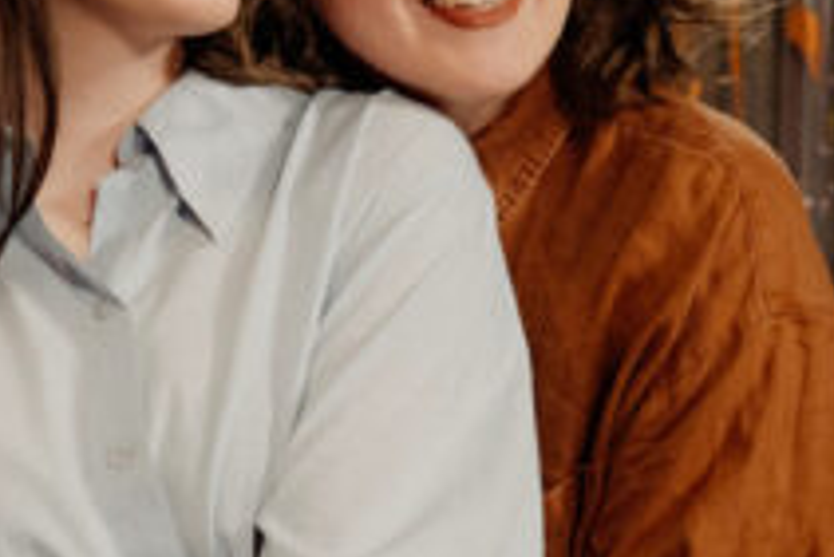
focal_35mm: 138
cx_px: 138
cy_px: 251
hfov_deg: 14.7
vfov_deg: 10.0
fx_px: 3199
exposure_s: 1/640
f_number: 4
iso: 2500
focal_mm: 38
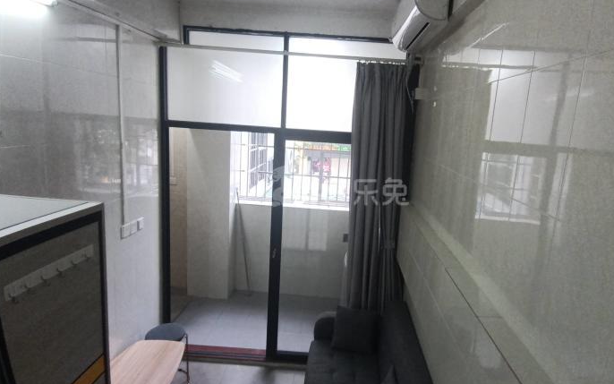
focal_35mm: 21
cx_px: 337
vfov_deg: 57.3
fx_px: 351
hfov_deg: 82.0
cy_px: 183
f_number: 2.4
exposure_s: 1/33.3
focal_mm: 1.78
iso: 245
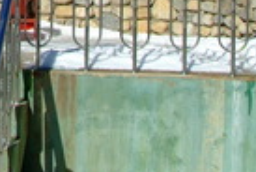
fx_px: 983
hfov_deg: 14.1
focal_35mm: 138
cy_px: -37
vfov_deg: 9.8
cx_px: -98
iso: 100
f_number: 8
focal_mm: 18
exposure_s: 1/350
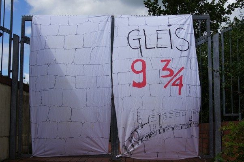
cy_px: 81
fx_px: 355
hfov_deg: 37.9
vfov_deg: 25.7
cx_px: 122
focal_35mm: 52
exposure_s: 1/200
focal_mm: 35
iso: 100
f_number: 13
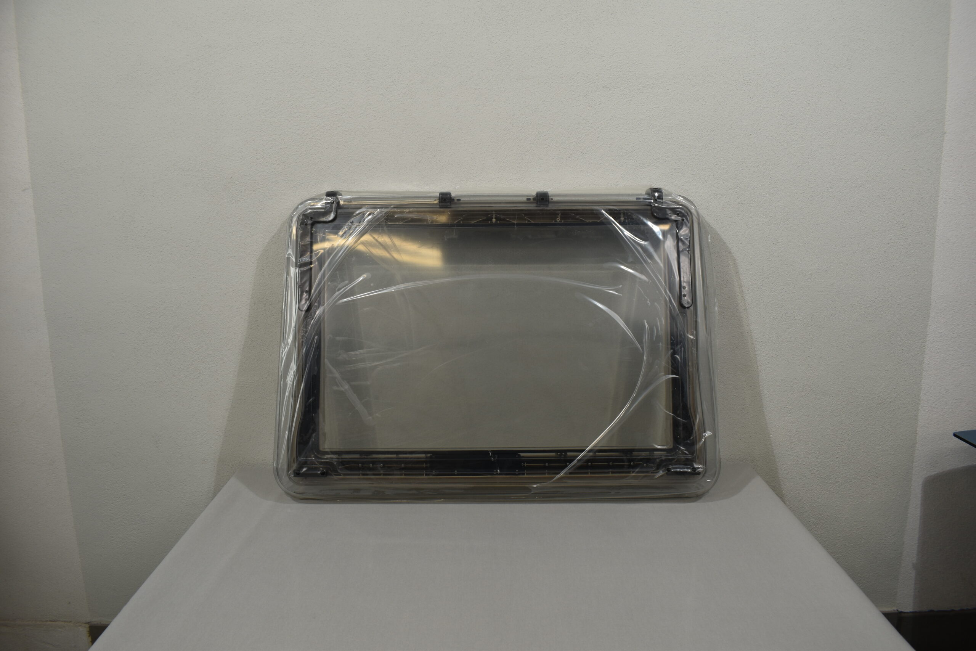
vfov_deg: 47.9
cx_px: 488
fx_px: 732
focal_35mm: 27
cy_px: 326
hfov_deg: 67.4
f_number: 5.6
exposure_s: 1/125
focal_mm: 18
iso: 320
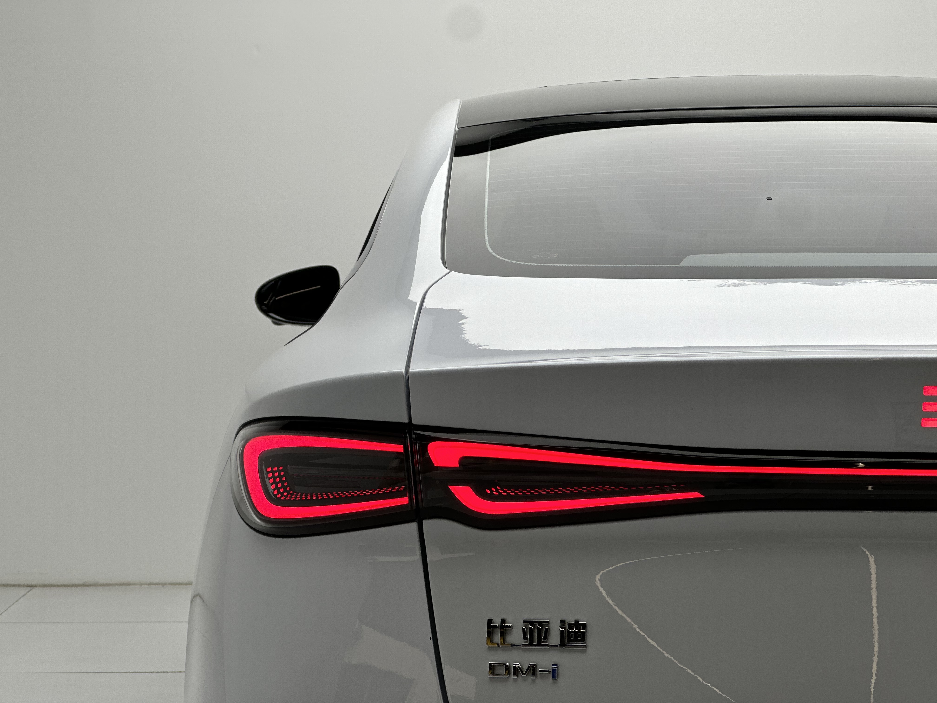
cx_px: 468
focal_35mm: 77
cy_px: 352
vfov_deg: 19.1
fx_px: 2084
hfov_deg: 25.3
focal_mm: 9
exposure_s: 1/100
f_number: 2.8
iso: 25
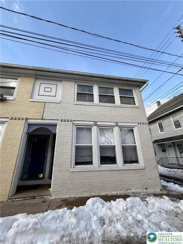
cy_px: 122
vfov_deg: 102.1
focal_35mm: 14
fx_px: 99
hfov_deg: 85.7
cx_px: 92
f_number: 2.2
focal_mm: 2.22
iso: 50
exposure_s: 1/985
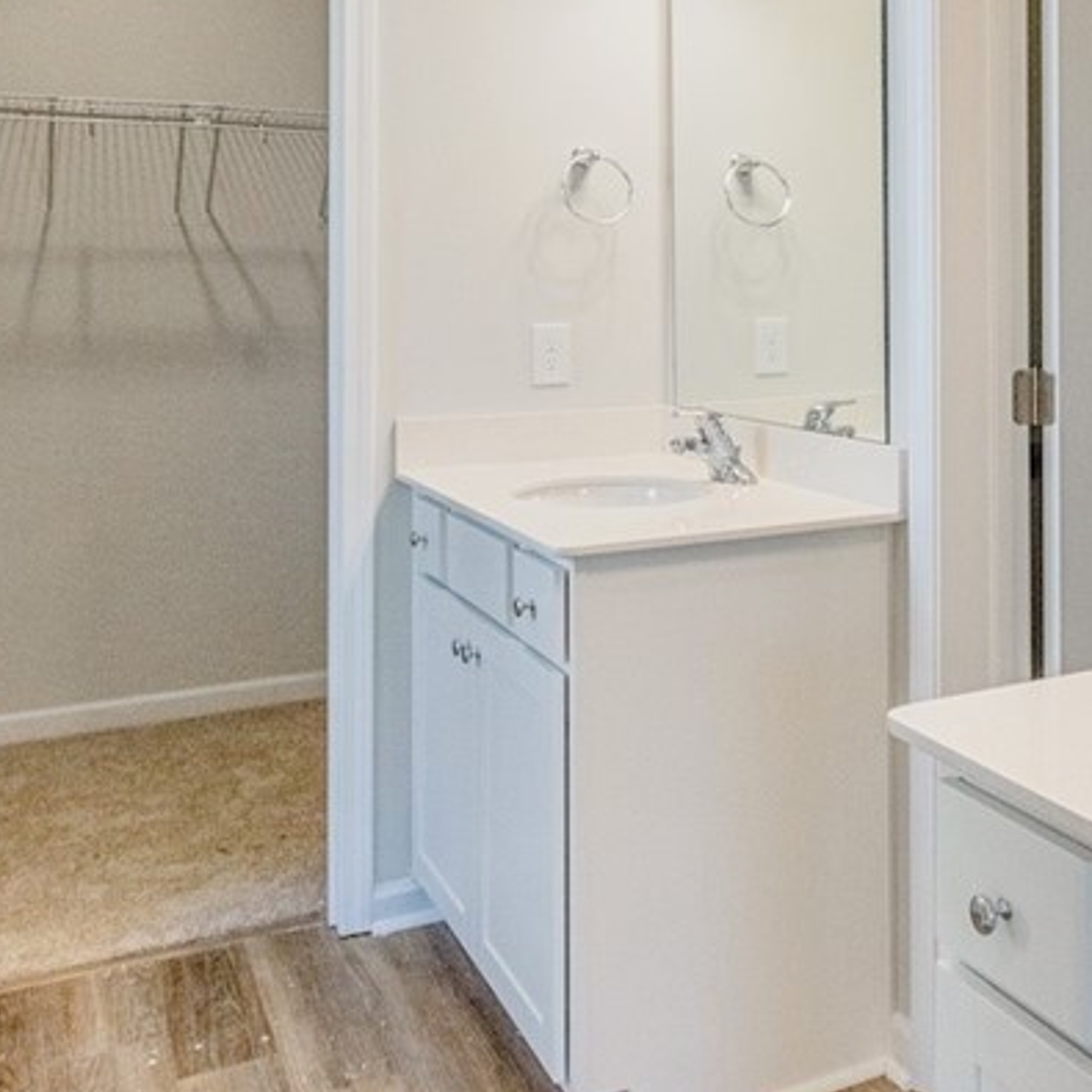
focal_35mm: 35
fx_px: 1249
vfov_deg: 45.9
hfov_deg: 42.5
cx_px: 1023
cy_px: 305
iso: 500
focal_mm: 10
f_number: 4.5
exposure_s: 1/3200
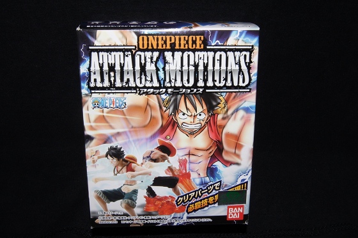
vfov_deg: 34.1
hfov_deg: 49.6
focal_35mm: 39
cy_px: 119
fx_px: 387
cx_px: 179
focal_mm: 26
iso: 200
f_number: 22
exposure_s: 1/60
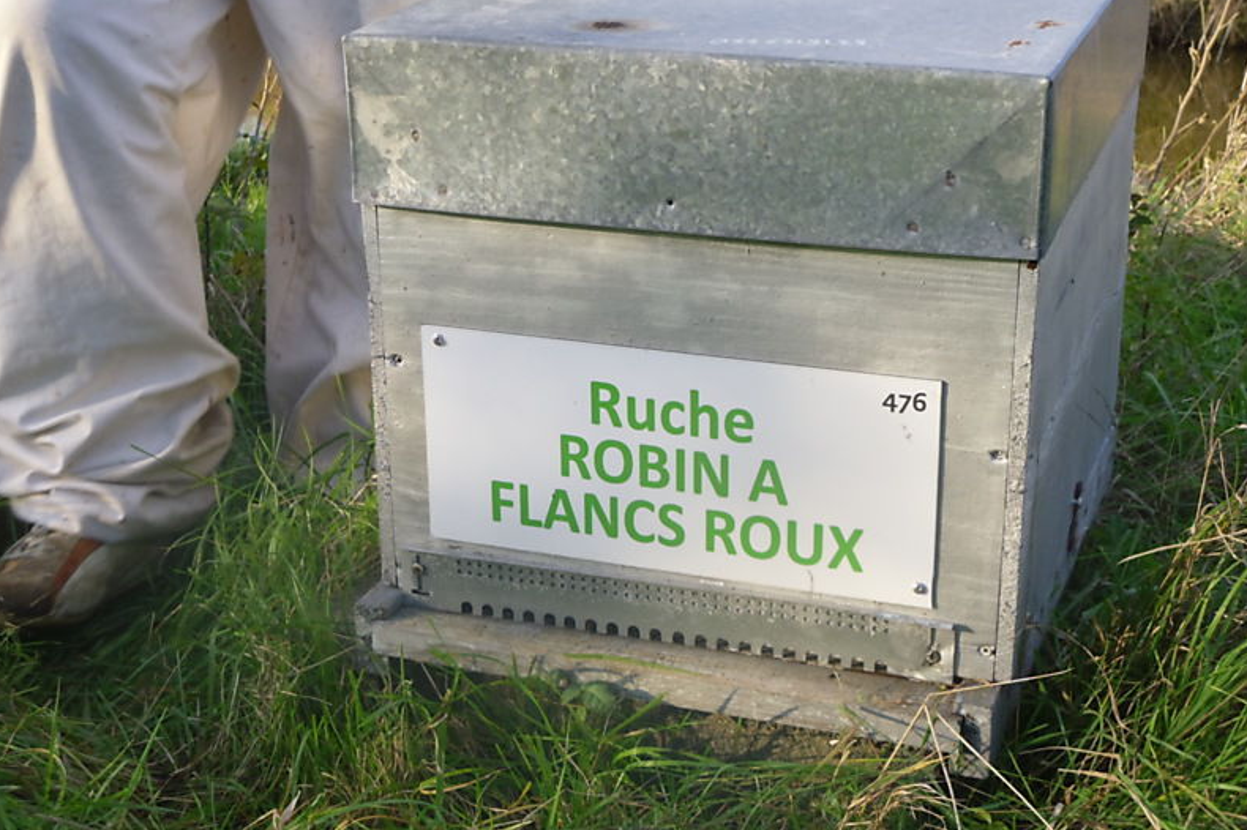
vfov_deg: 23.0
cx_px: 624
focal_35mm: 59
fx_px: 2043
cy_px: 407
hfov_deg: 33.9
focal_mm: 10.04
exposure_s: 1/197
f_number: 4
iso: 80
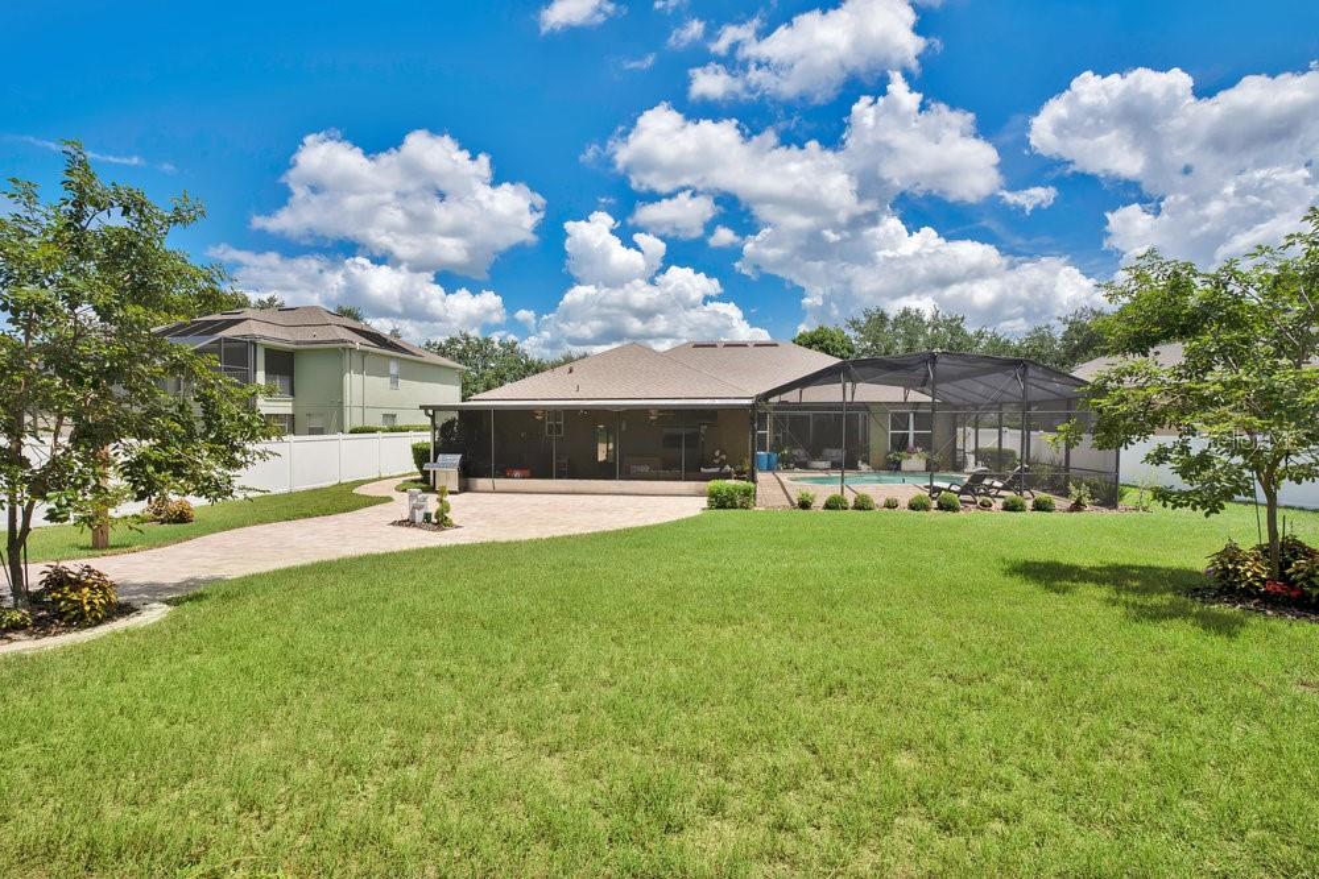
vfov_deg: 73.8
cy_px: 440
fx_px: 586
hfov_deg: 96.7
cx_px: 660
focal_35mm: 16
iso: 100
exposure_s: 1/250
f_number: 10
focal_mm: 16
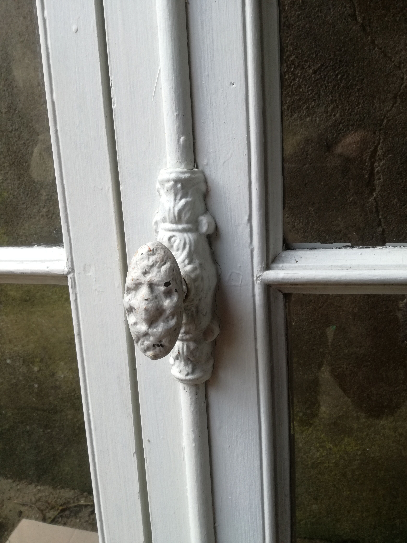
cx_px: 204
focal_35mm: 27
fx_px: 423
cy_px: 272
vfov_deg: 65.3
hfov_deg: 51.4
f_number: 2
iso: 80
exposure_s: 1/100
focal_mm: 3.79
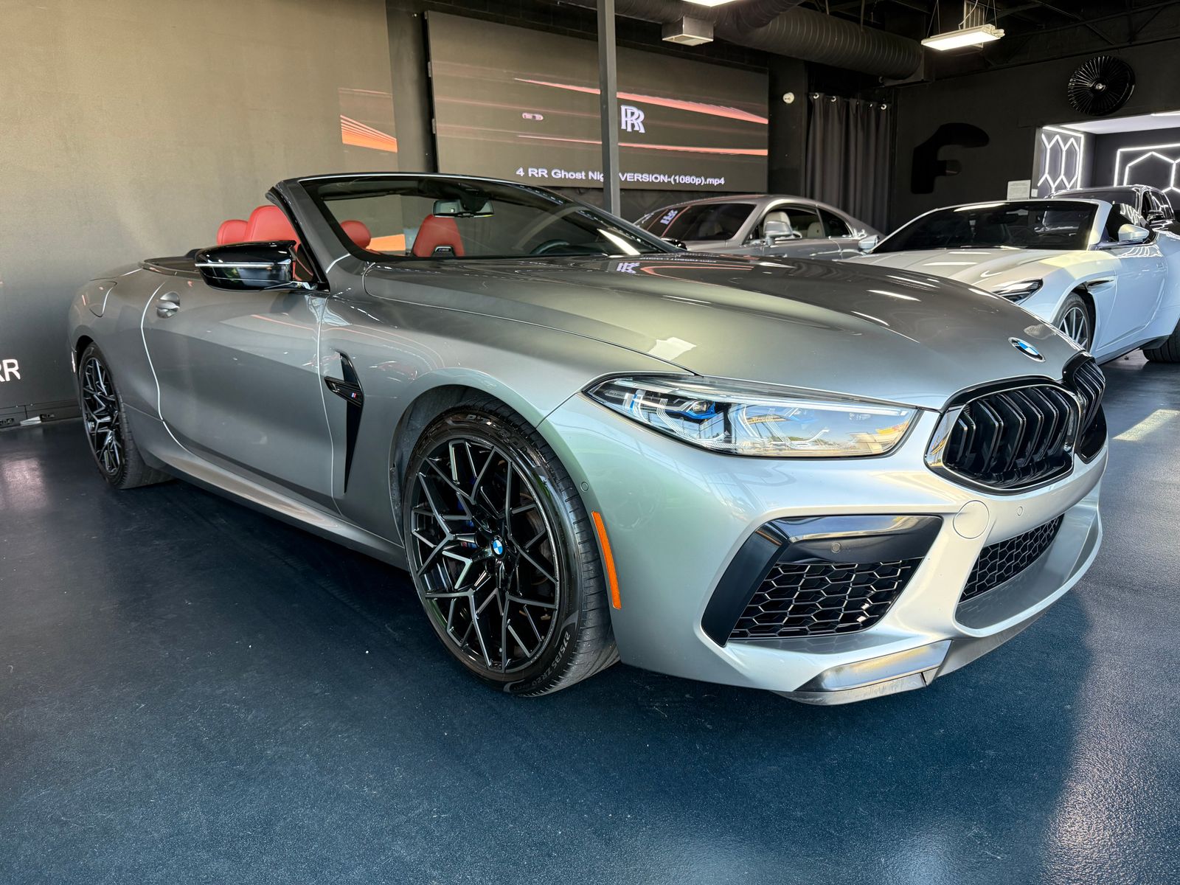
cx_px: 590
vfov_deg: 56.8
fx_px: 818
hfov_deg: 71.6
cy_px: 442
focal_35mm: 24
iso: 160
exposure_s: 1/140
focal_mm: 6.76
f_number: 1.78
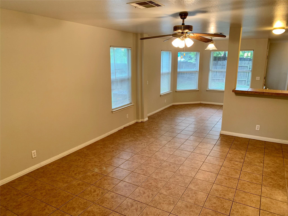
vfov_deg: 53.1
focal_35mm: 26
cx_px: 144
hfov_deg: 67.3
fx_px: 216
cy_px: 108
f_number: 1.8
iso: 200
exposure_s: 1/60
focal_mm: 4.25
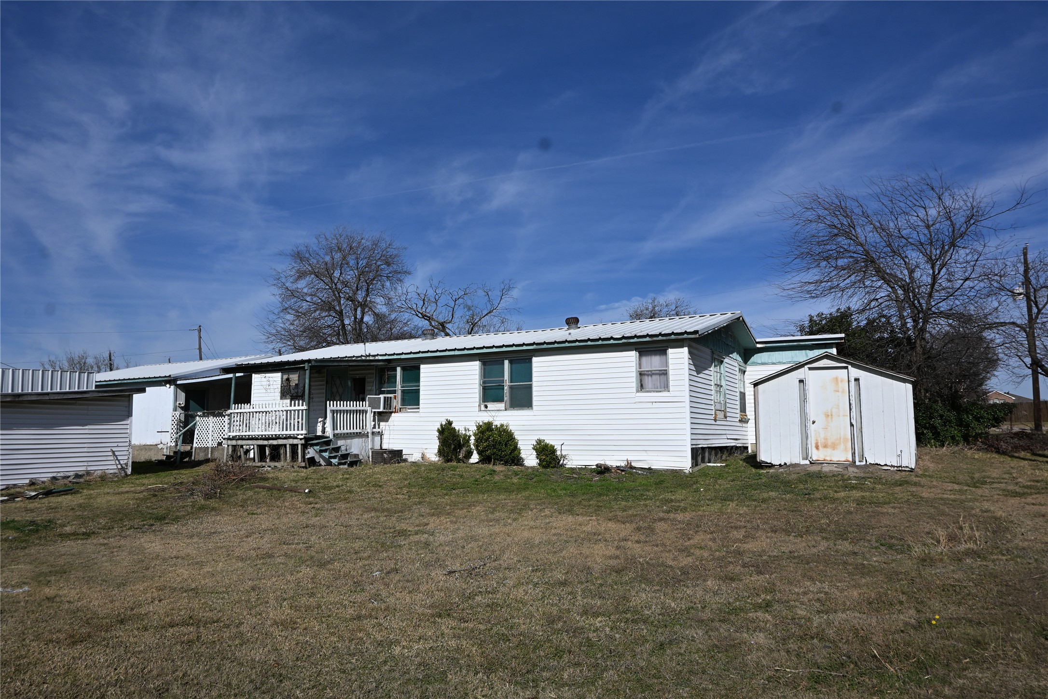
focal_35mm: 24
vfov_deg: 53.1
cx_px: 524
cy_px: 350
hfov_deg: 73.7
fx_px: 699
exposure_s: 1/640
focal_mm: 16
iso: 100
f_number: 9
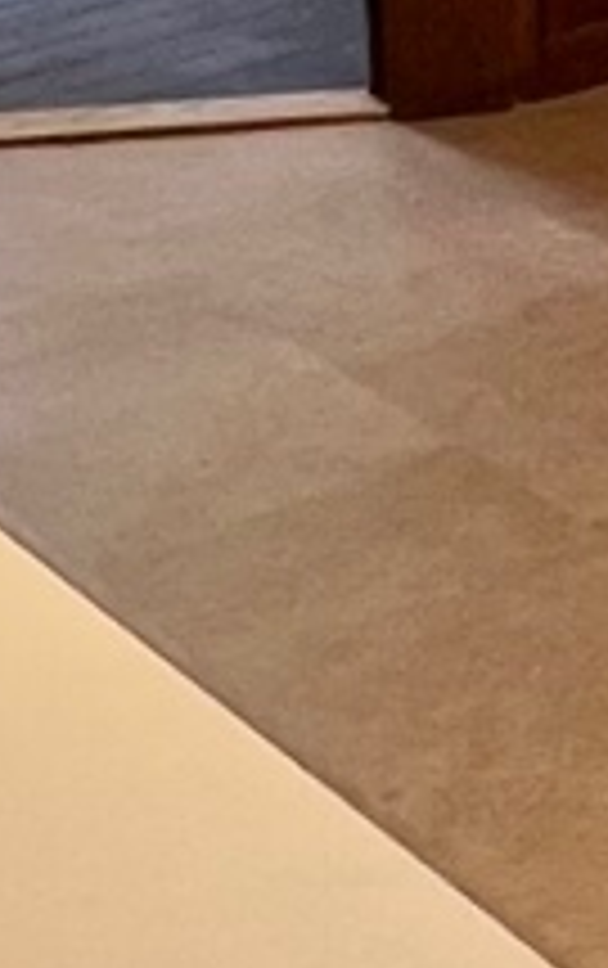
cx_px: 1874
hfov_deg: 8.4
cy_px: -788
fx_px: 3409
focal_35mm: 129
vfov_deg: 14.2
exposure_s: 1/60
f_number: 1.8
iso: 200
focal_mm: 1.57
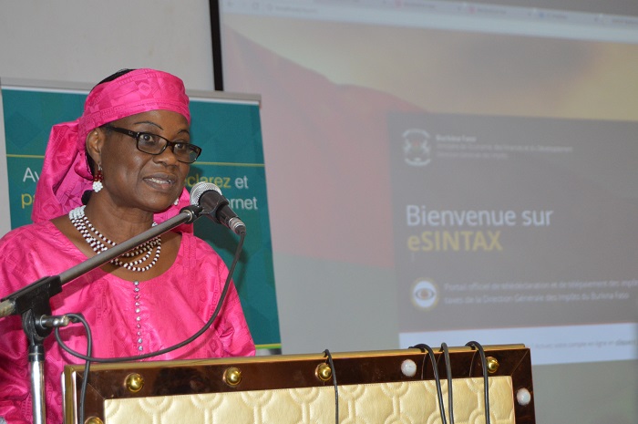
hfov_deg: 26.0
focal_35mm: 78
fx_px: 1381
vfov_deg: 17.5
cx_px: 319
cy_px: 212
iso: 1800
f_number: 5.6
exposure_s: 1/60
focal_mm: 52
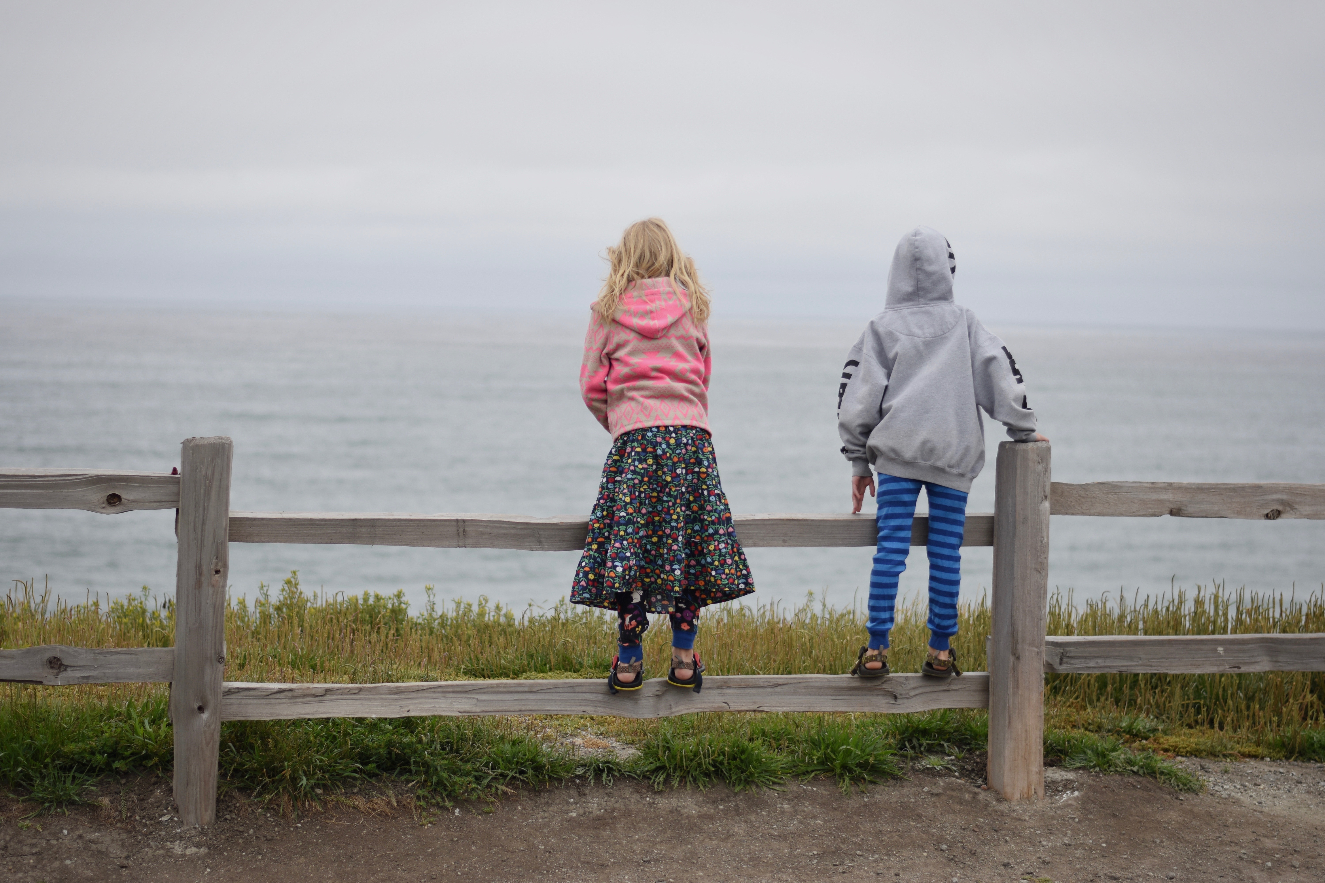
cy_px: 442
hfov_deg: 27.0
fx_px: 2760
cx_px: 662
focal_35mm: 75
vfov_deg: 18.2
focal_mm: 50
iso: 100
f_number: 1.8
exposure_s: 1/4000
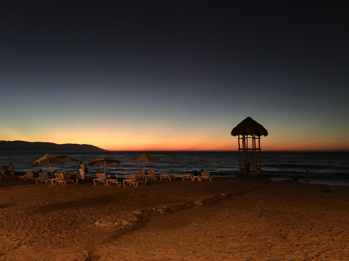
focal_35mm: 29
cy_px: 130
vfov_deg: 48.2
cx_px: 174
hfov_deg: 61.7
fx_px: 292
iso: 400
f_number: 2.2
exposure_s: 1/15
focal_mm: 4.15
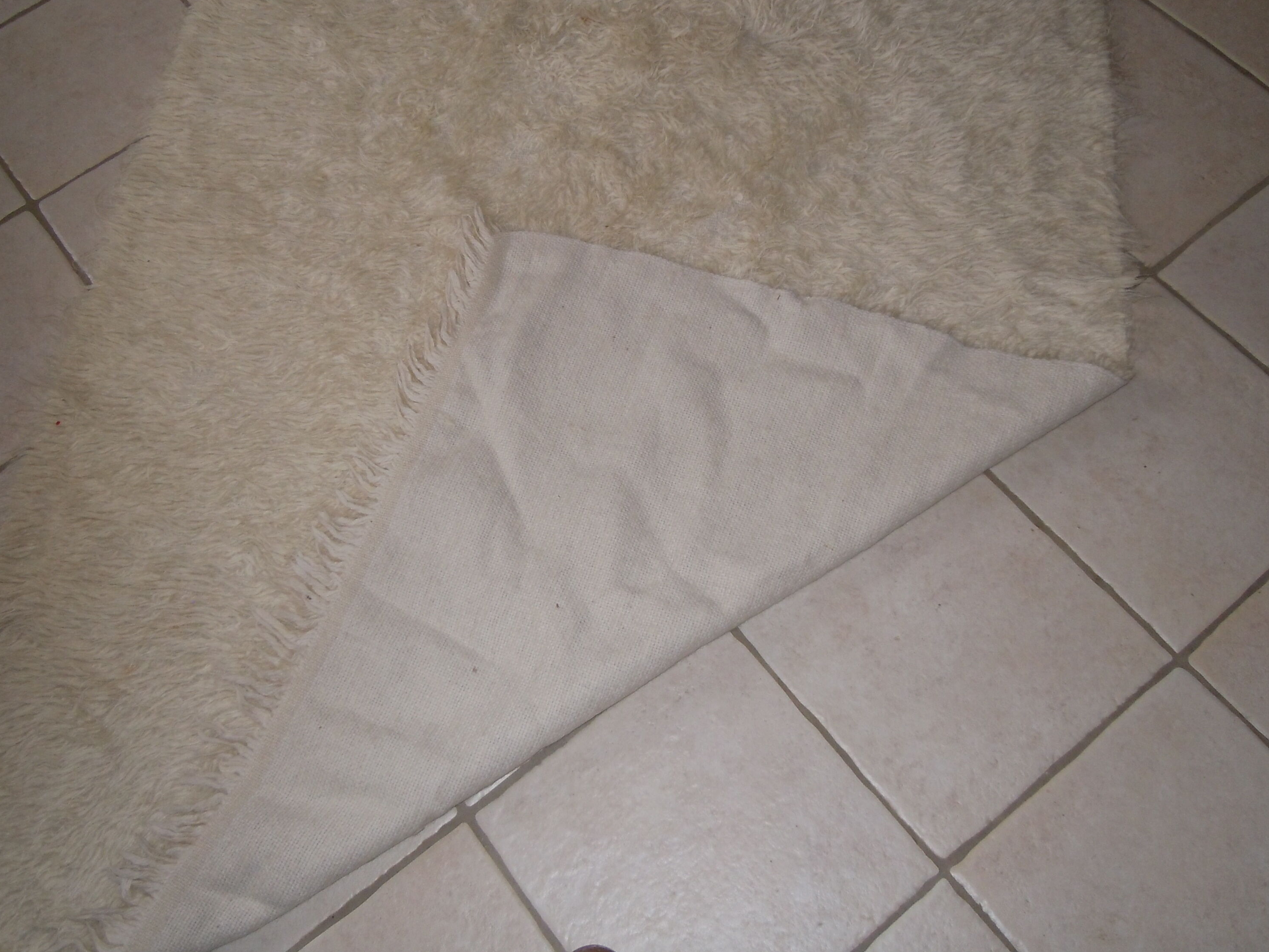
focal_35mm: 33
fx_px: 1210
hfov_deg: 55.4
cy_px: 430
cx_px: 628
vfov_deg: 42.9
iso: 200
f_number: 3.5
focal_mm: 5.4
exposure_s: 1/30
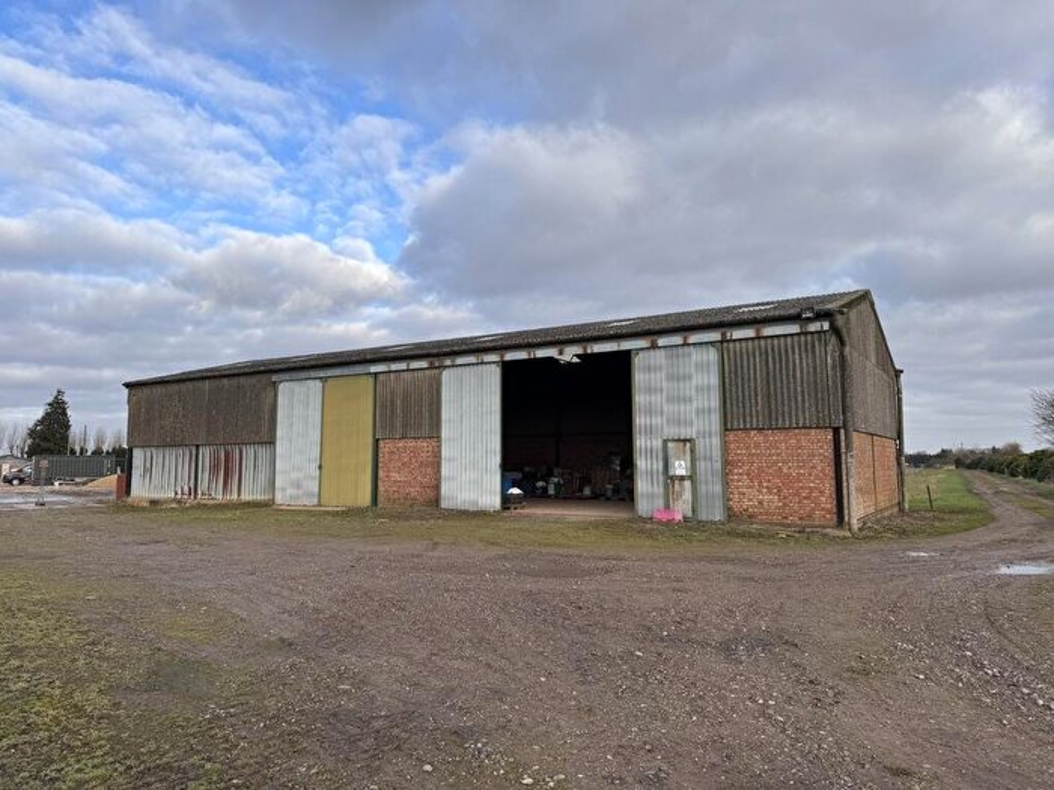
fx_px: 731
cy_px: 395
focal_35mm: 24
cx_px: 527
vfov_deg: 56.8
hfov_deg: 71.6
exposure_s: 1/2174
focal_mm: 6.76
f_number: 1.78
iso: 80
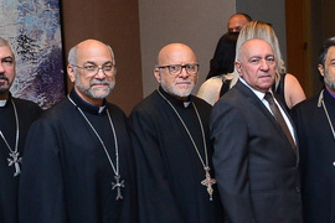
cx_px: 390
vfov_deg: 15.0
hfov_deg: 21.0
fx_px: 847
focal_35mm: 91
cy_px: 122
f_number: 3.5
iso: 2000
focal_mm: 24
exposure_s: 1/125
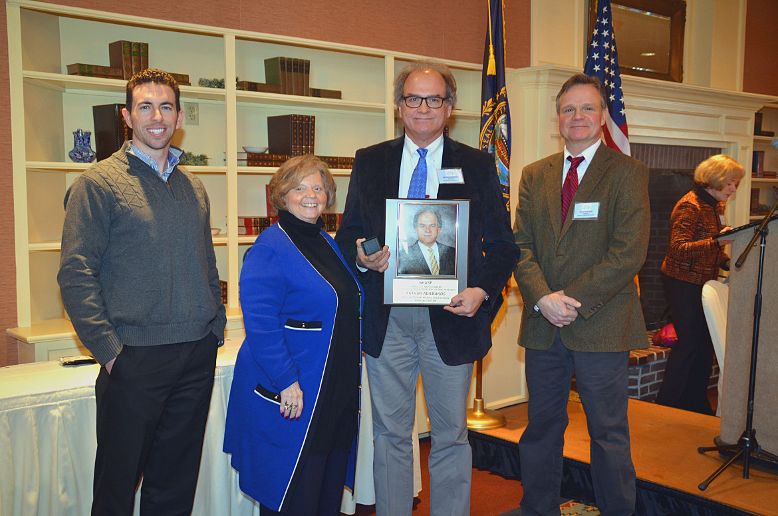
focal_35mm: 38
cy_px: 258
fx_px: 809
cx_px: 389
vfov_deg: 35.3
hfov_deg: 51.4
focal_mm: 25
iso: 800
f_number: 4
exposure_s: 1/60
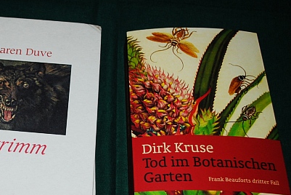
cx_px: 37
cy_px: 112
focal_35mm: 53
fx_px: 429
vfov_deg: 25.5
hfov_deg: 35.6
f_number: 3.8
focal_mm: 20
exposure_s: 1/60
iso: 200
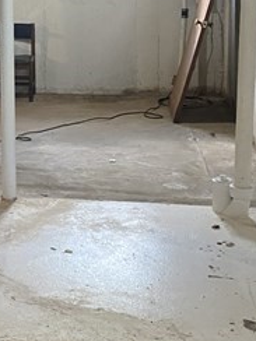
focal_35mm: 82
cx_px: -97
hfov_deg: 16.7
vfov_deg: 23.3
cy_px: 41
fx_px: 809
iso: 320
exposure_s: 1/60
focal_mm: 4.25
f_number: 1.8
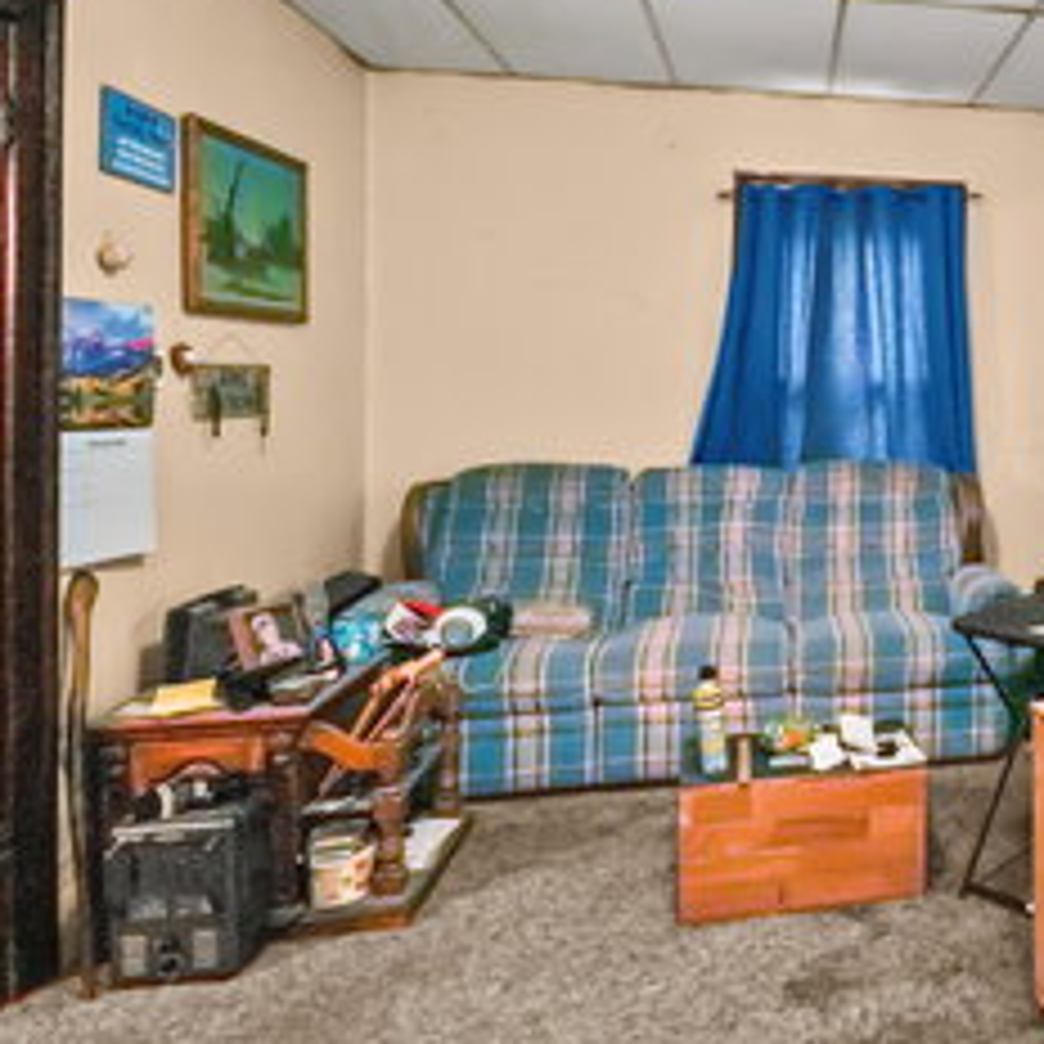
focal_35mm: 31
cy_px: 448
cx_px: 1035
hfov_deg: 44.9
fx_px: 1056
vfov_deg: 52.4
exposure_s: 1/200
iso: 3200
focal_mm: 16.5
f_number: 4
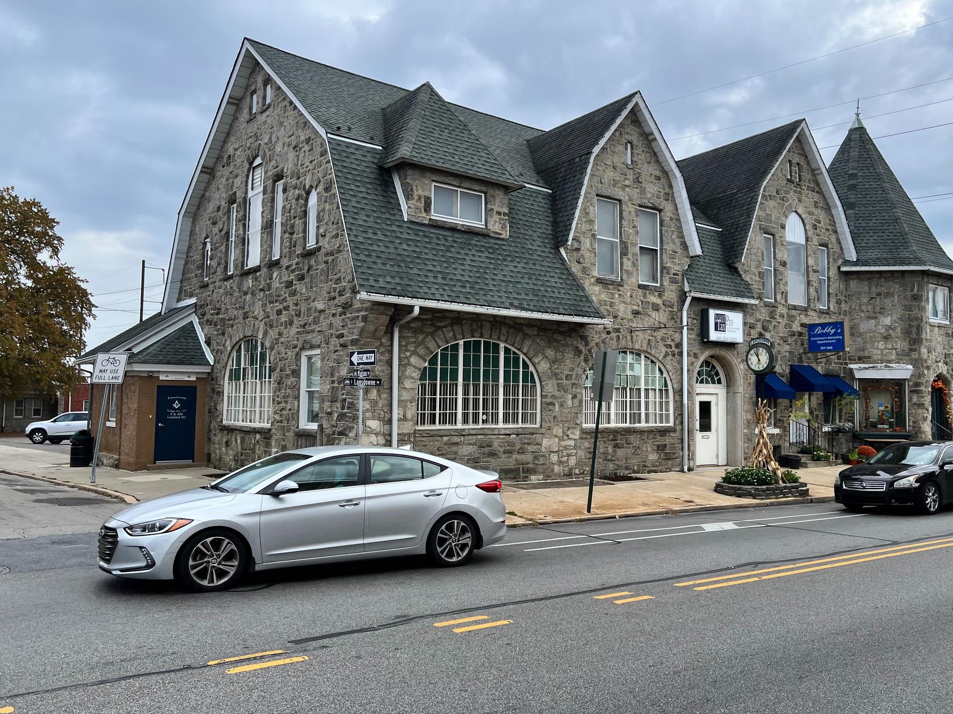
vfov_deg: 46.8
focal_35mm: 30
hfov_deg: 59.7
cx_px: 541
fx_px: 826
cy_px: 358
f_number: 1.5
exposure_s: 1/1266
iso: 50
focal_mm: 5.7
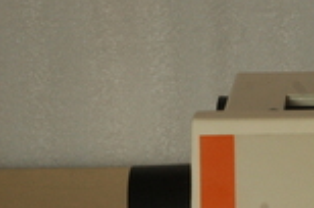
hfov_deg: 9.1
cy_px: 214
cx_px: 414
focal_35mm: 224
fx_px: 1950
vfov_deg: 6.1
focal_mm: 46
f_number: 10
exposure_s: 1/80
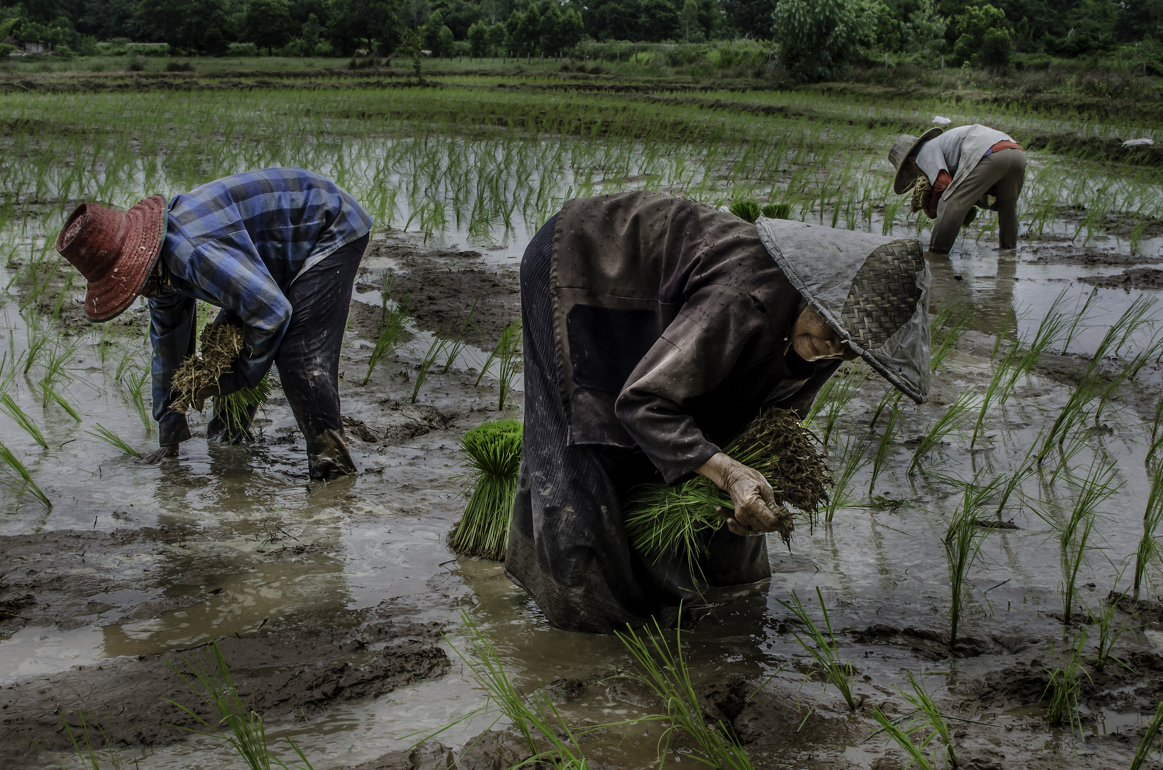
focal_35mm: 52
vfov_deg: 25.6
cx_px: 582
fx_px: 1692
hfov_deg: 37.9
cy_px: 385
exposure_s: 1/500
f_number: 11
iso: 500
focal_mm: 35
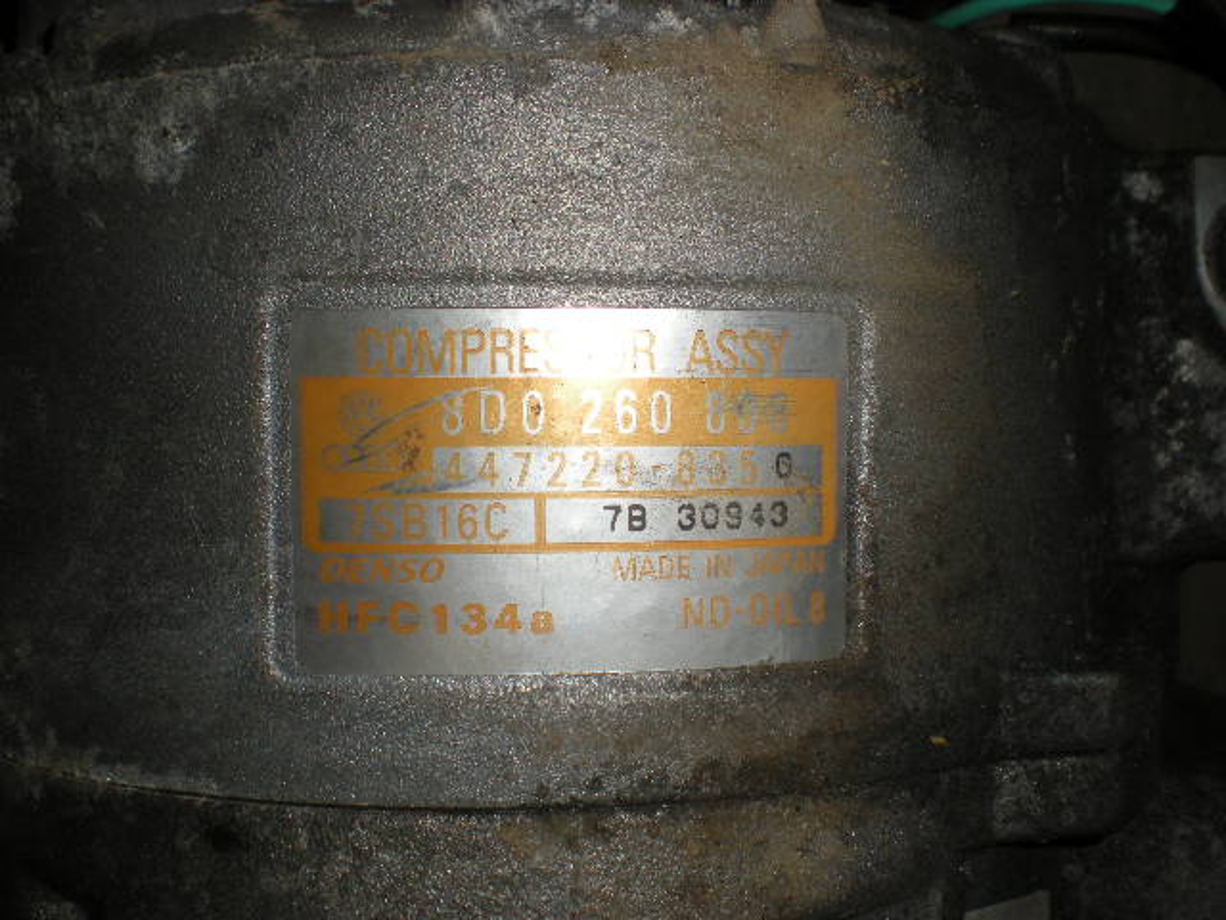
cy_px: 460
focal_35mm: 38
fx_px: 1346
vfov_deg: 37.7
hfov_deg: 49.0
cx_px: 613
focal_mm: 6.3
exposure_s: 1/60
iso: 64
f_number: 4.6
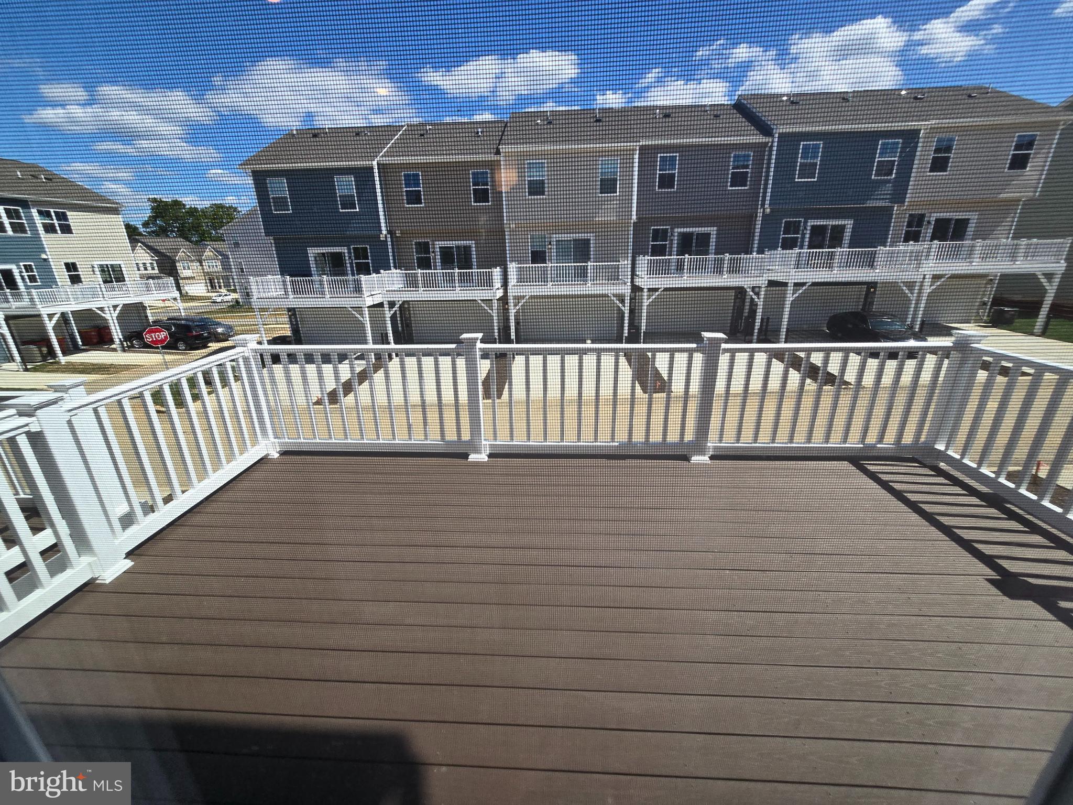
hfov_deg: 106.2
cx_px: 536
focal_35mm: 13
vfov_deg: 89.9
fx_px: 403
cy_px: 402
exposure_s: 1/1129
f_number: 2.2
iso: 50
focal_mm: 2.2
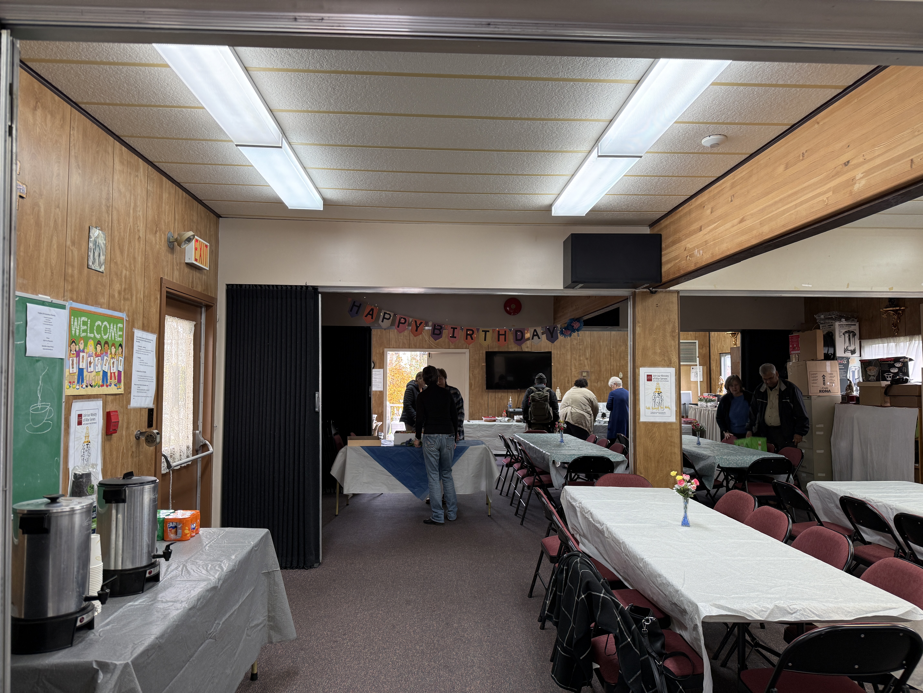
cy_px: 346
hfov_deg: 71.6
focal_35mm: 24
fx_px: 640
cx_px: 462
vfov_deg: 56.8
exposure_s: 1/60
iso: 125
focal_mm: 6.76
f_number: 1.78
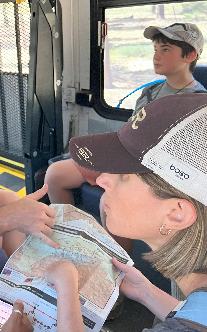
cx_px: -20
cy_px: 159
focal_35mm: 42
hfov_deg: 27.9
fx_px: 379
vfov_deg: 47.2
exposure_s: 1/60
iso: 250
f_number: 1.5
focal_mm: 5.7
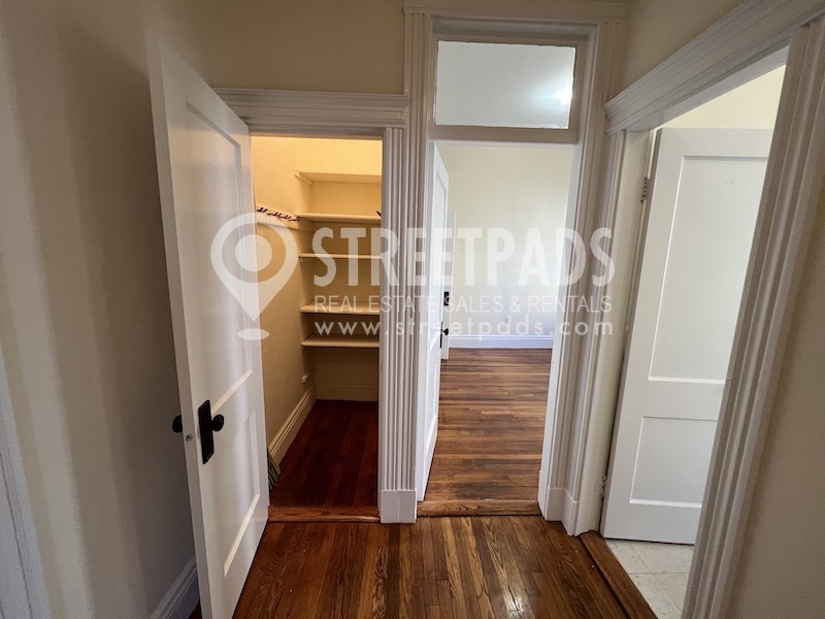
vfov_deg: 89.9
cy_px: 310
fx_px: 310
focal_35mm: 13
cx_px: 412
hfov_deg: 106.2
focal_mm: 1.57
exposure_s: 1/60
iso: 125
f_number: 1.8
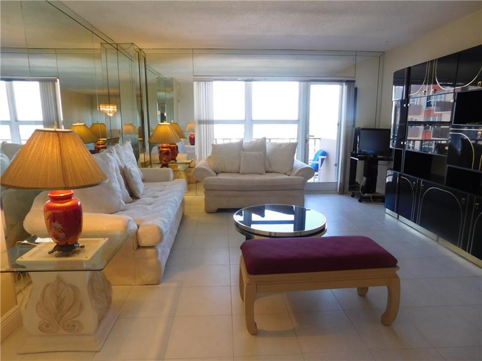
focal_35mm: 23
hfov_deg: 73.9
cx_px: 241
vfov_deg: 58.9
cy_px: 180
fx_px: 320
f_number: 3
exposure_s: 1/40
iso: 125
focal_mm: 4
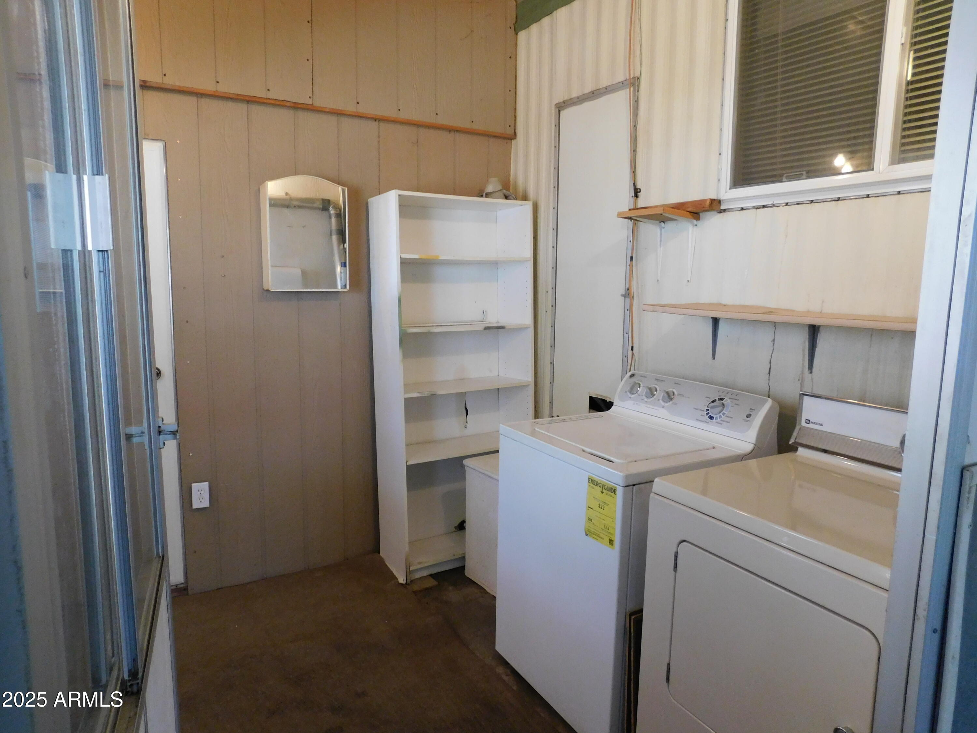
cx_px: 488
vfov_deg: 58.9
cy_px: 366
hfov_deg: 73.9
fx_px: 649
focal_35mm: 23
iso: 400
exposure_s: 1/20
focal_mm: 4
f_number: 3
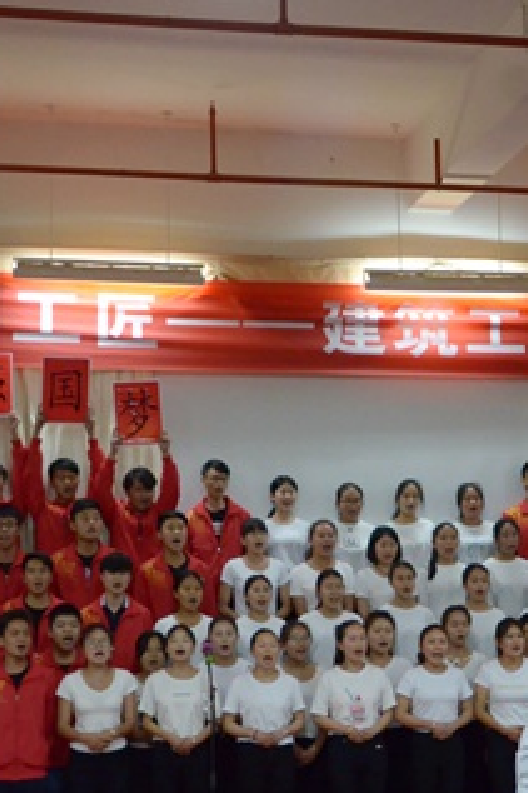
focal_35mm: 68
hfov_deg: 19.8
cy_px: 437
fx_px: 1498
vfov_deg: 29.7
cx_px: 398
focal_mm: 24
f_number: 3.8
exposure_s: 1/60
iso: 2500
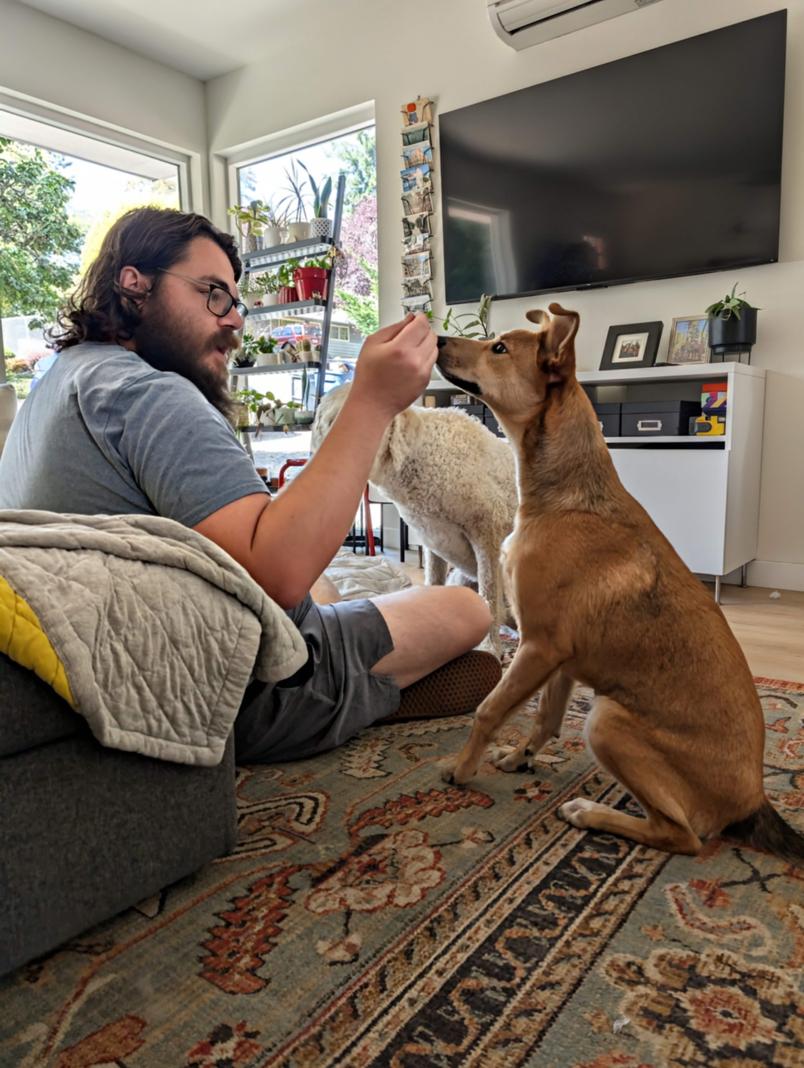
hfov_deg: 56.9
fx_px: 741
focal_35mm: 24
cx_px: 402
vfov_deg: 71.5
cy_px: 534
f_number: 1.68
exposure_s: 1/65.7
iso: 31
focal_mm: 6.9
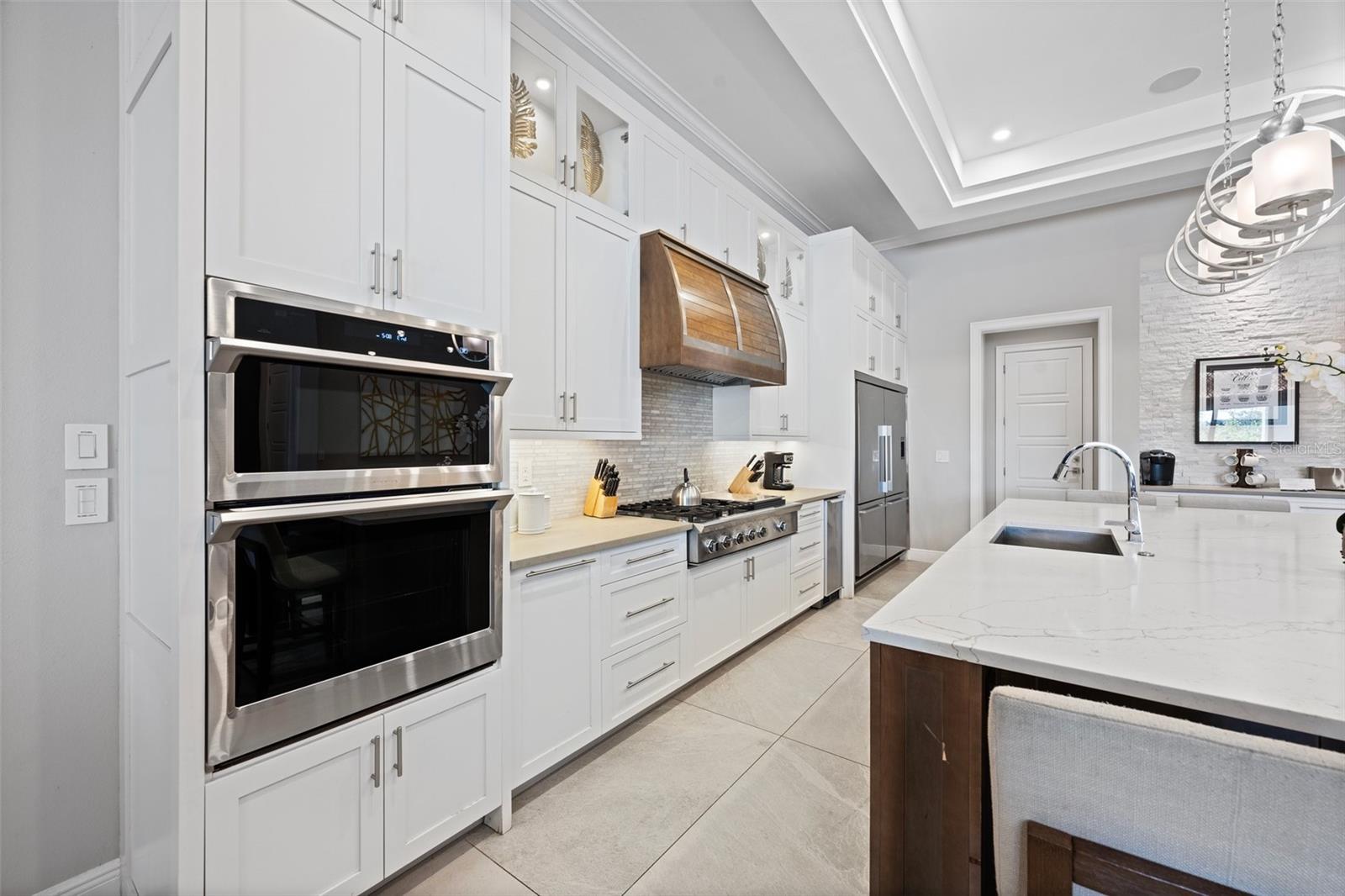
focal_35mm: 14
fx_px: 523
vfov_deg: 81.2
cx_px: 672
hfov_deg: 104.3
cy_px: 448
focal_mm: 14
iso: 400
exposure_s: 1/2.5
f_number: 8
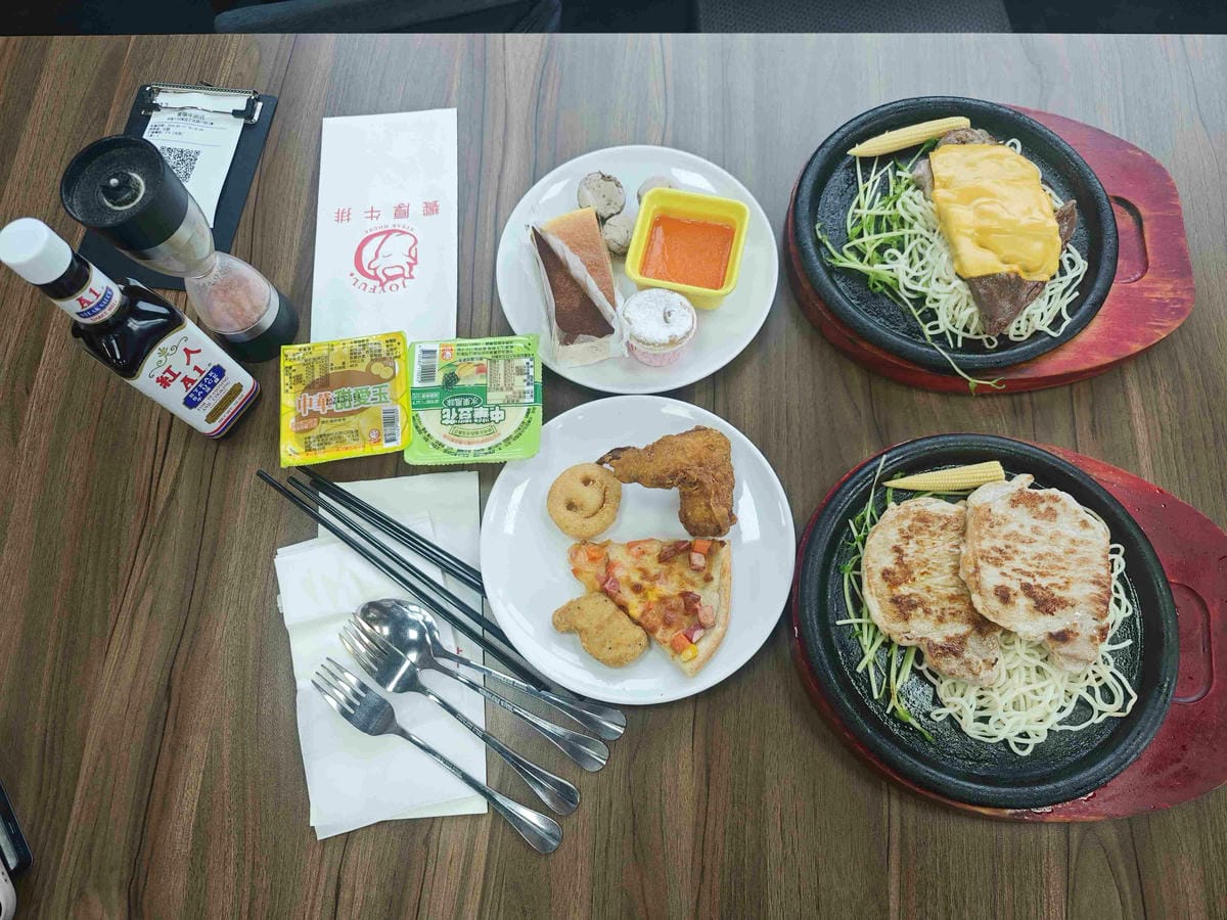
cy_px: 460
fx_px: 815
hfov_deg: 73.9
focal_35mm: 23
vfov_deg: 58.9
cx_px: 614
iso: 320
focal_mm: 8.72
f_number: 2
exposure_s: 1/120
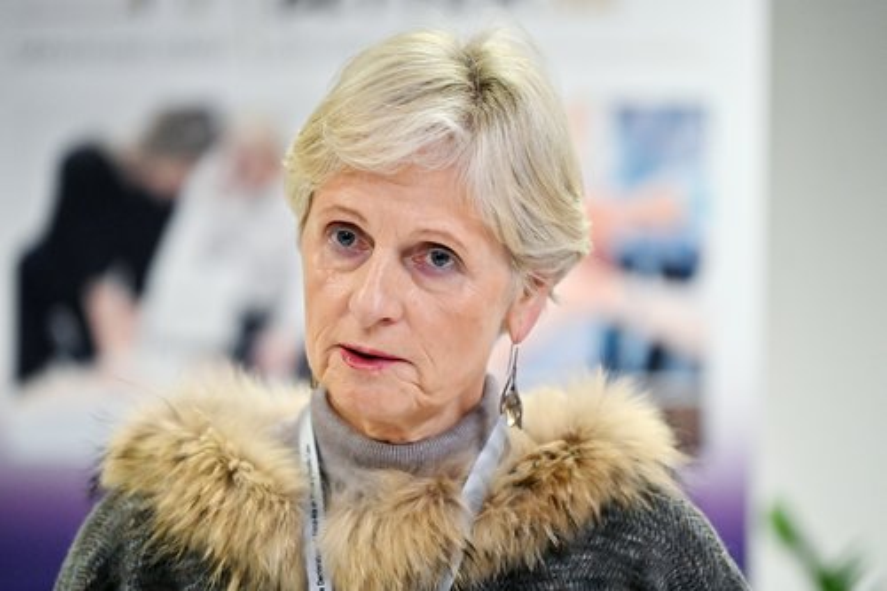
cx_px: 444
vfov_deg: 7.2
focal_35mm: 190
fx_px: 4680
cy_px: 296
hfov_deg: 10.8
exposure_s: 1/500
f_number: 2.8
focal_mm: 190
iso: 2000
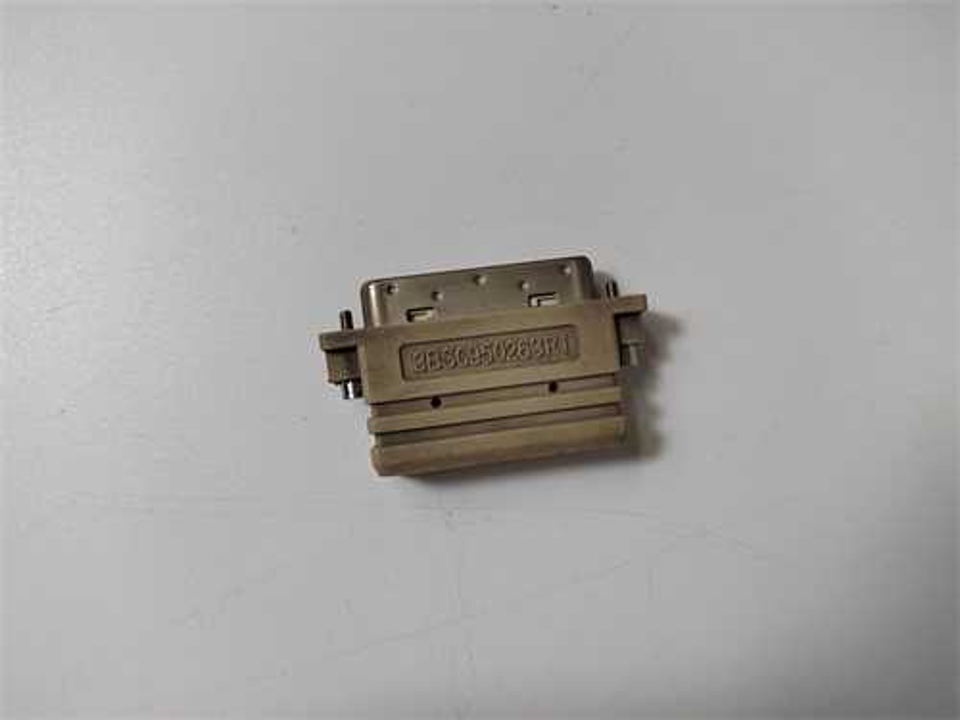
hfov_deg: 73.9
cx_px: 480
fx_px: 638
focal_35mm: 23
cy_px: 360
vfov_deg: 58.9
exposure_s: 1/100
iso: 291
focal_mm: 5.52
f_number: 1.9
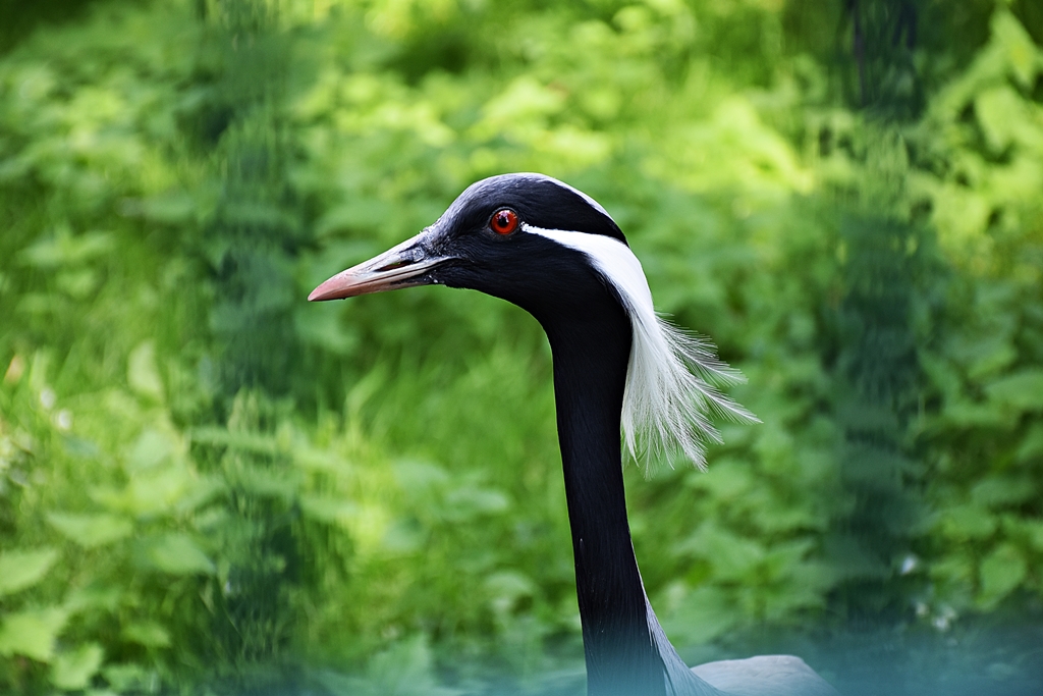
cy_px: 348
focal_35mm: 128
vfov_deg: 10.8
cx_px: 522
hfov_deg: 16.1
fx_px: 3694
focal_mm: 85
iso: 400
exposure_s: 1/320
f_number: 5.3
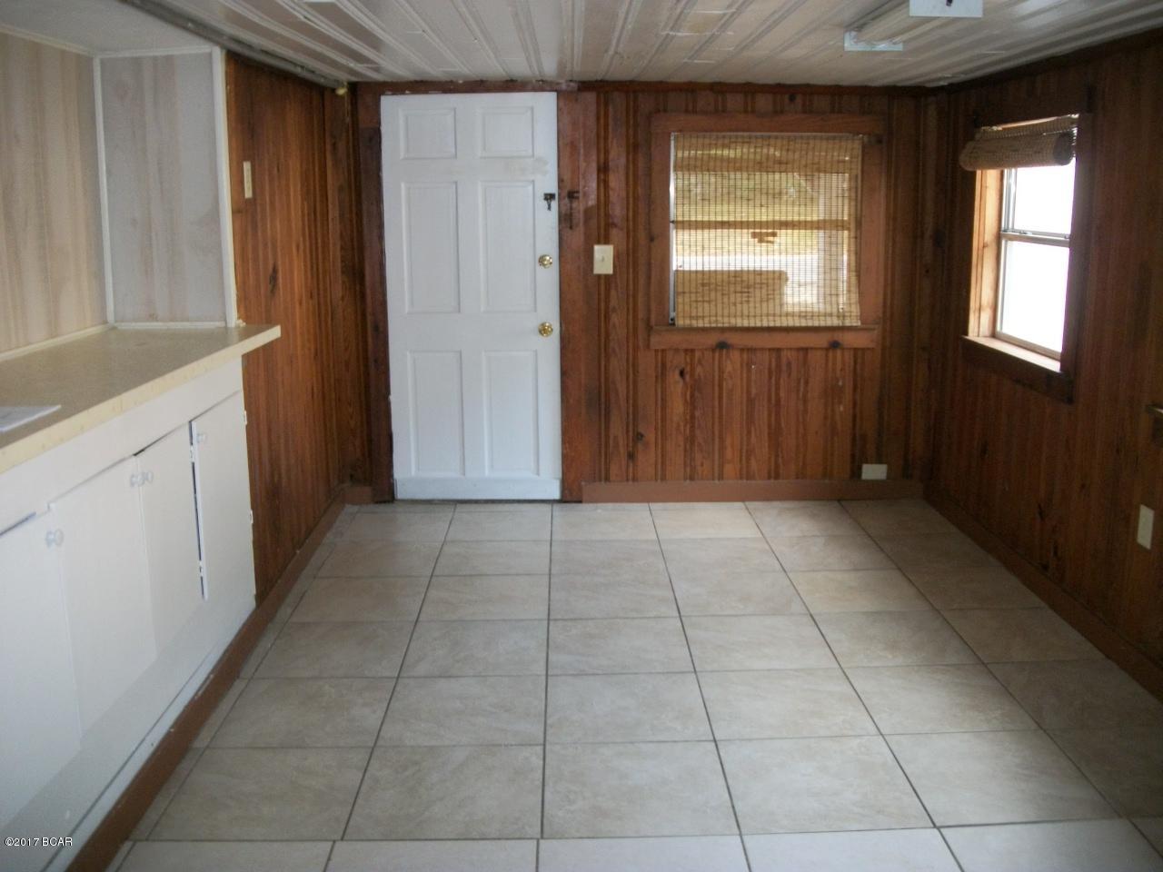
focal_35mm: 32
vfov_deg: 44.2
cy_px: 436
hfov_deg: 56.8
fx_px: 1075
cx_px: 582
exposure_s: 1/30
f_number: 2.9
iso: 160
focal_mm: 5.7
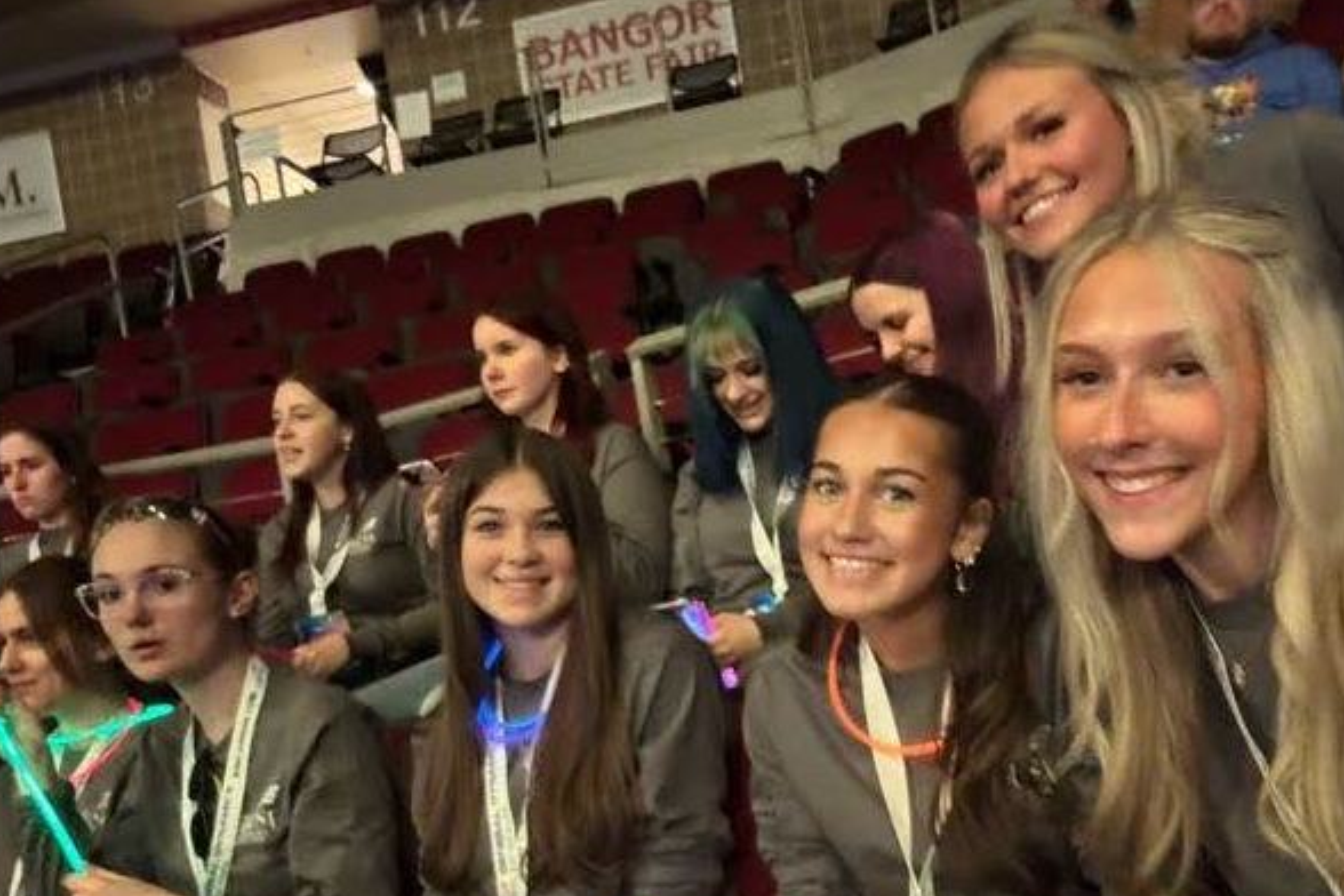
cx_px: 702
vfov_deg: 38.3
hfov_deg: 55.8
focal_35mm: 34
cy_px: 618
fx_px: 1269
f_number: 1.9
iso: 640
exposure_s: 1/18
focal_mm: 2.69
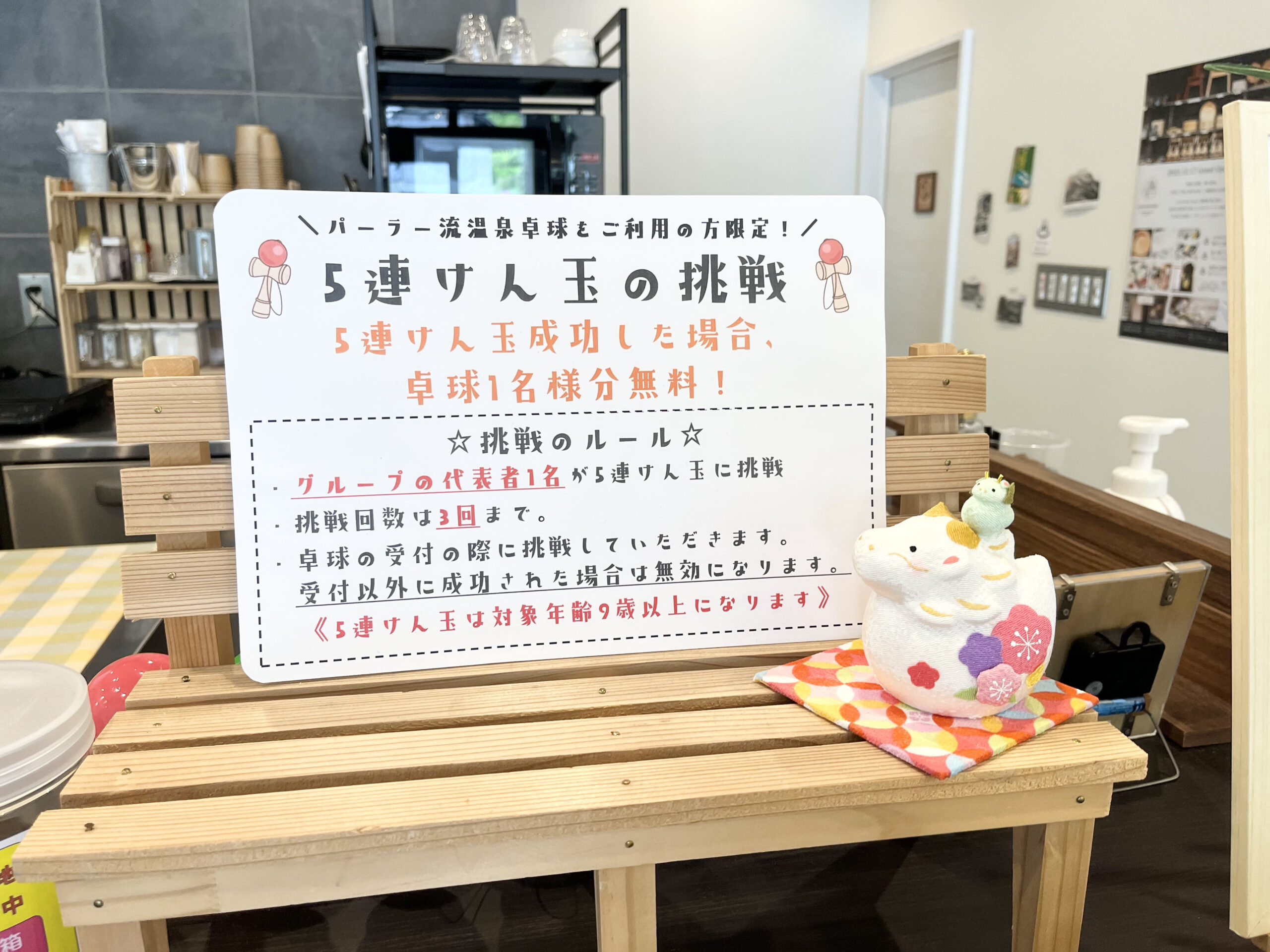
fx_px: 954
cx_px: 635
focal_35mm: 26
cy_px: 476
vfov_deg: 53.1
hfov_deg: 67.3
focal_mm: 5.1
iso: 80
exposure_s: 1/100
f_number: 1.6
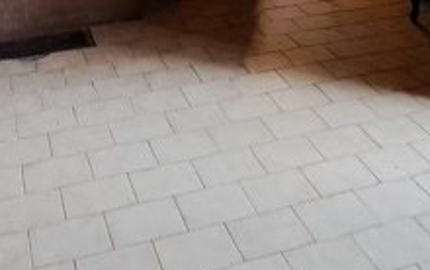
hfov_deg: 40.2
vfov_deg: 21.7
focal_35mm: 50
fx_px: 587
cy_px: -133
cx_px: 182
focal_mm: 1.74
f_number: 2.2
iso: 200
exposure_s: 1/33
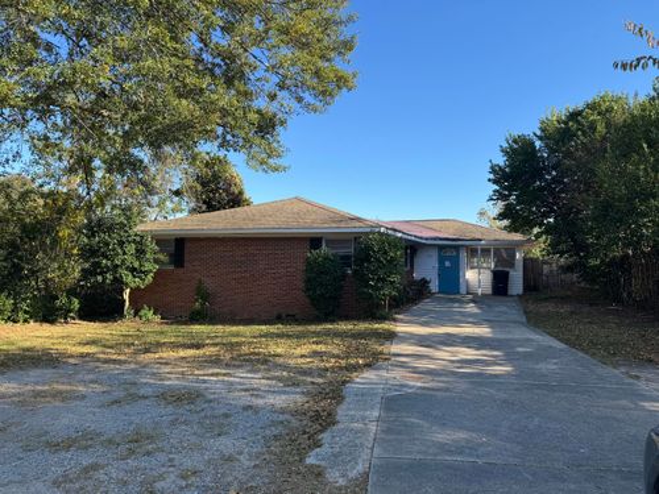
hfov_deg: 71.6
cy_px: 247
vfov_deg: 56.8
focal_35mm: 24
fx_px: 457
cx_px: 330
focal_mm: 6.76
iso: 80
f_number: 1.78
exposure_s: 1/1678
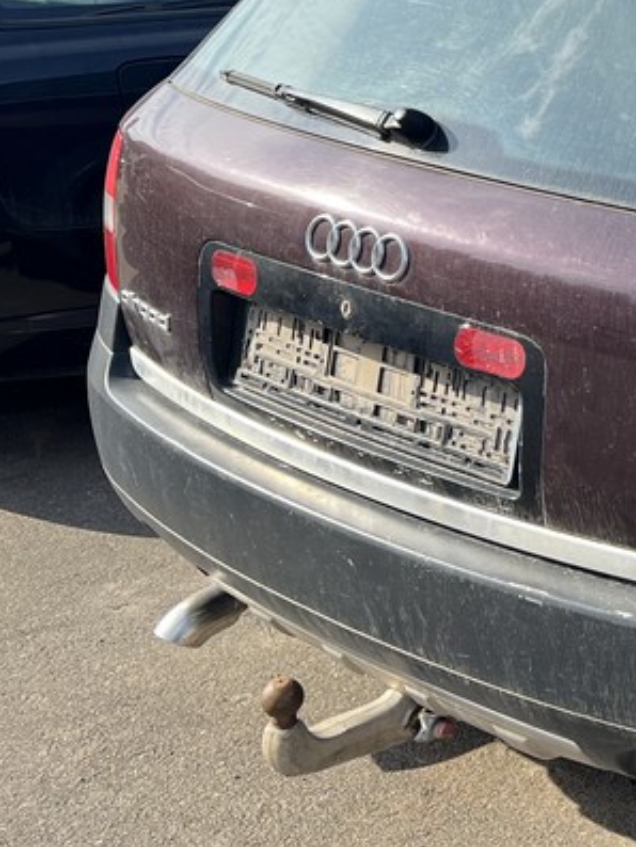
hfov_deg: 19.0
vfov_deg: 28.6
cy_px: 241
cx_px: 982
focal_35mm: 67
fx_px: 1640
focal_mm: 5.7
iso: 50
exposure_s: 1/1311
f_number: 1.5
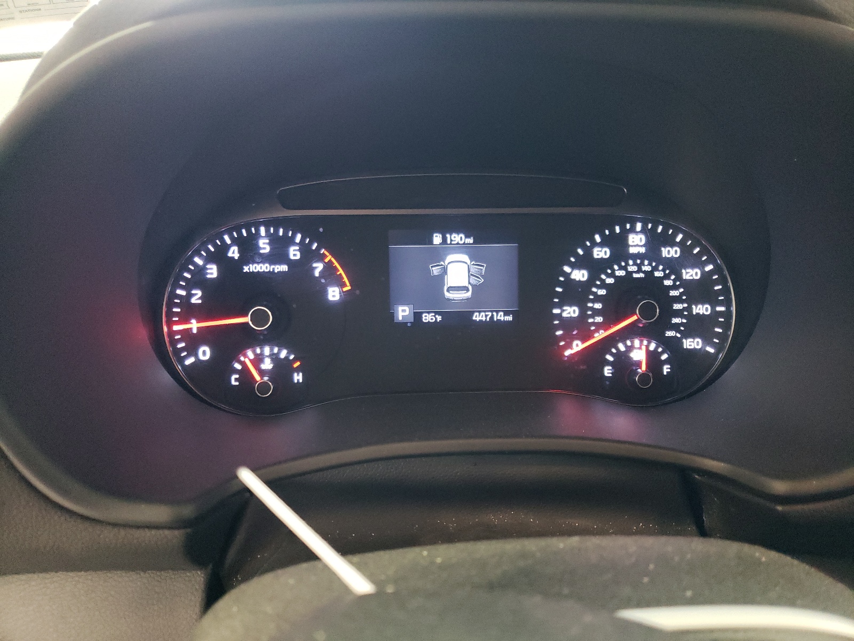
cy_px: 320
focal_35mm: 26
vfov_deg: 53.1
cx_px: 427
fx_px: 641
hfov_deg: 67.3
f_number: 1.5
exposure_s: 1/30
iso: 458
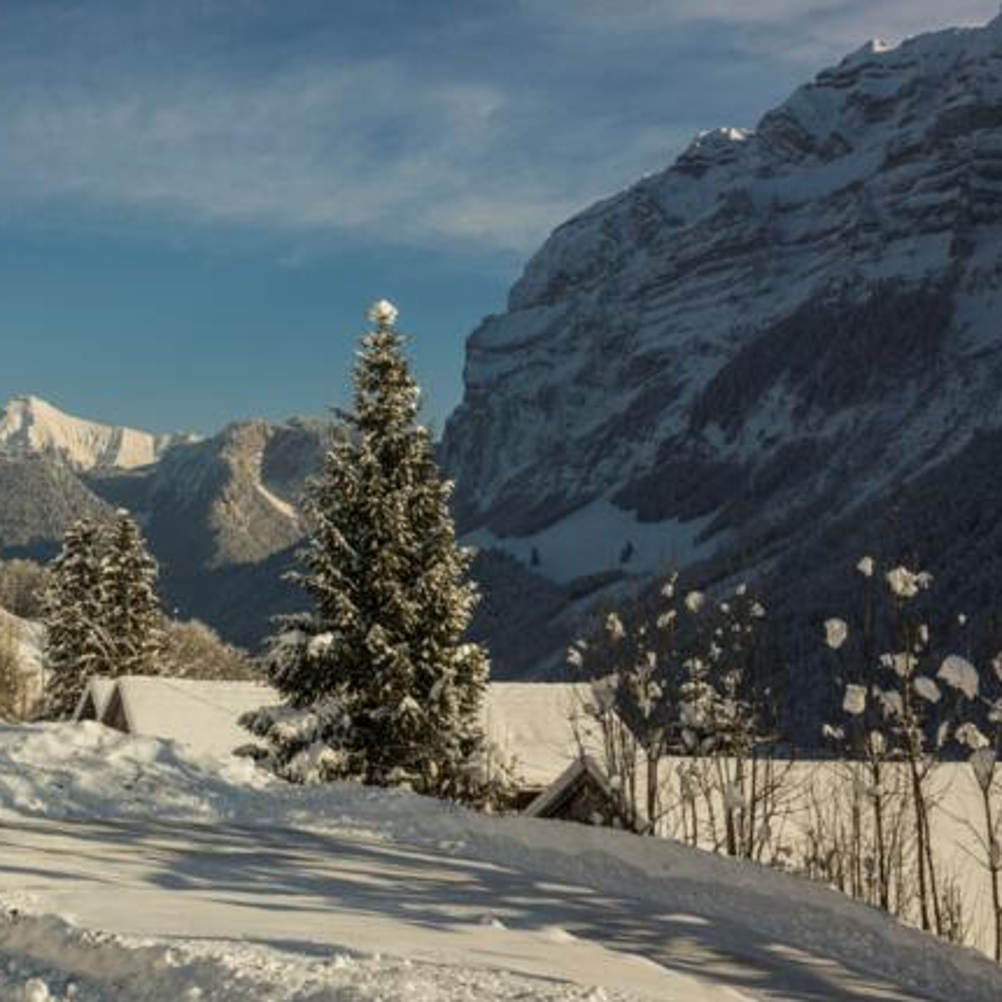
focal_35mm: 47
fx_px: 1539
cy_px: 492
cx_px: 254
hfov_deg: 35.3
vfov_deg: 36.1
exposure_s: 1/250
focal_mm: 24
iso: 100
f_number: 11
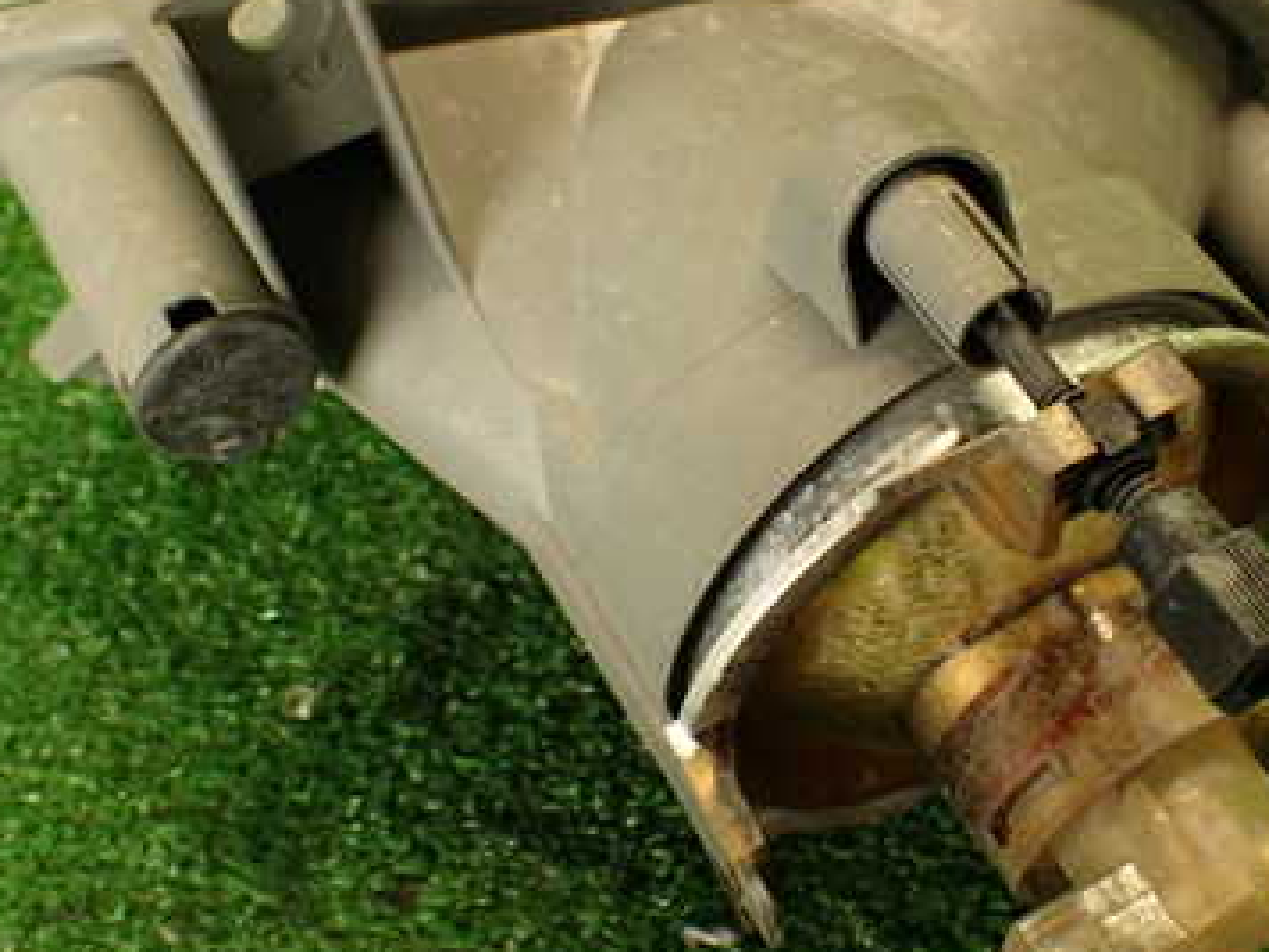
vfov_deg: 27.0
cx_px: 784
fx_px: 1980
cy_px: 439
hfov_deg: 35.4
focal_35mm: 54
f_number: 2.4
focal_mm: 5.79
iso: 200
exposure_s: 1/30
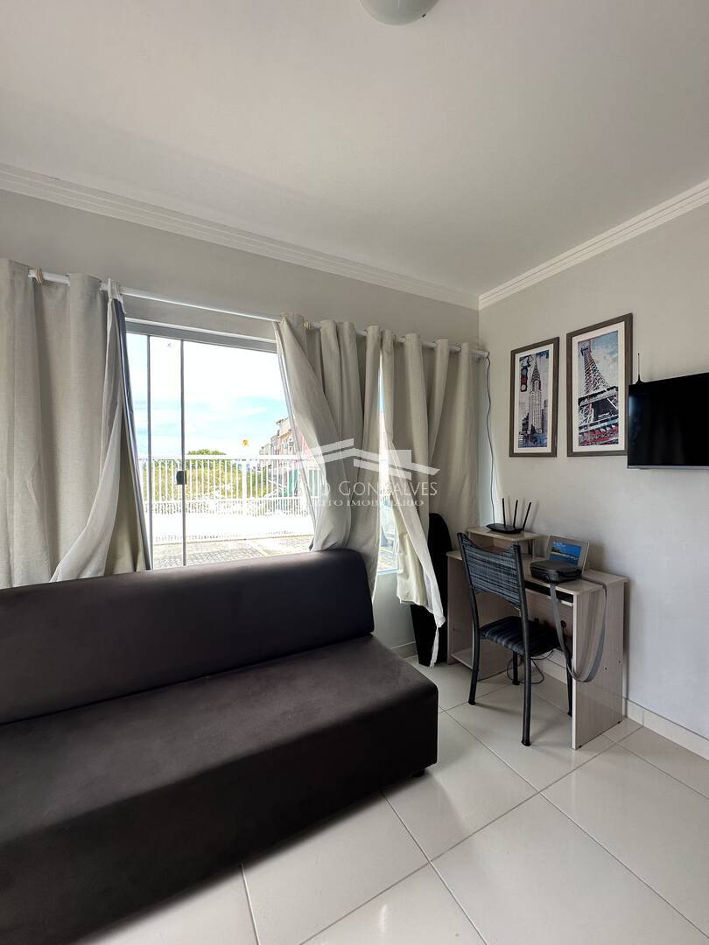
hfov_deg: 85.7
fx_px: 382
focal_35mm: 14
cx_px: 354
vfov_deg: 102.1
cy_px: 472
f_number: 2.2
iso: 40
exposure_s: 1/175
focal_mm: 2.22
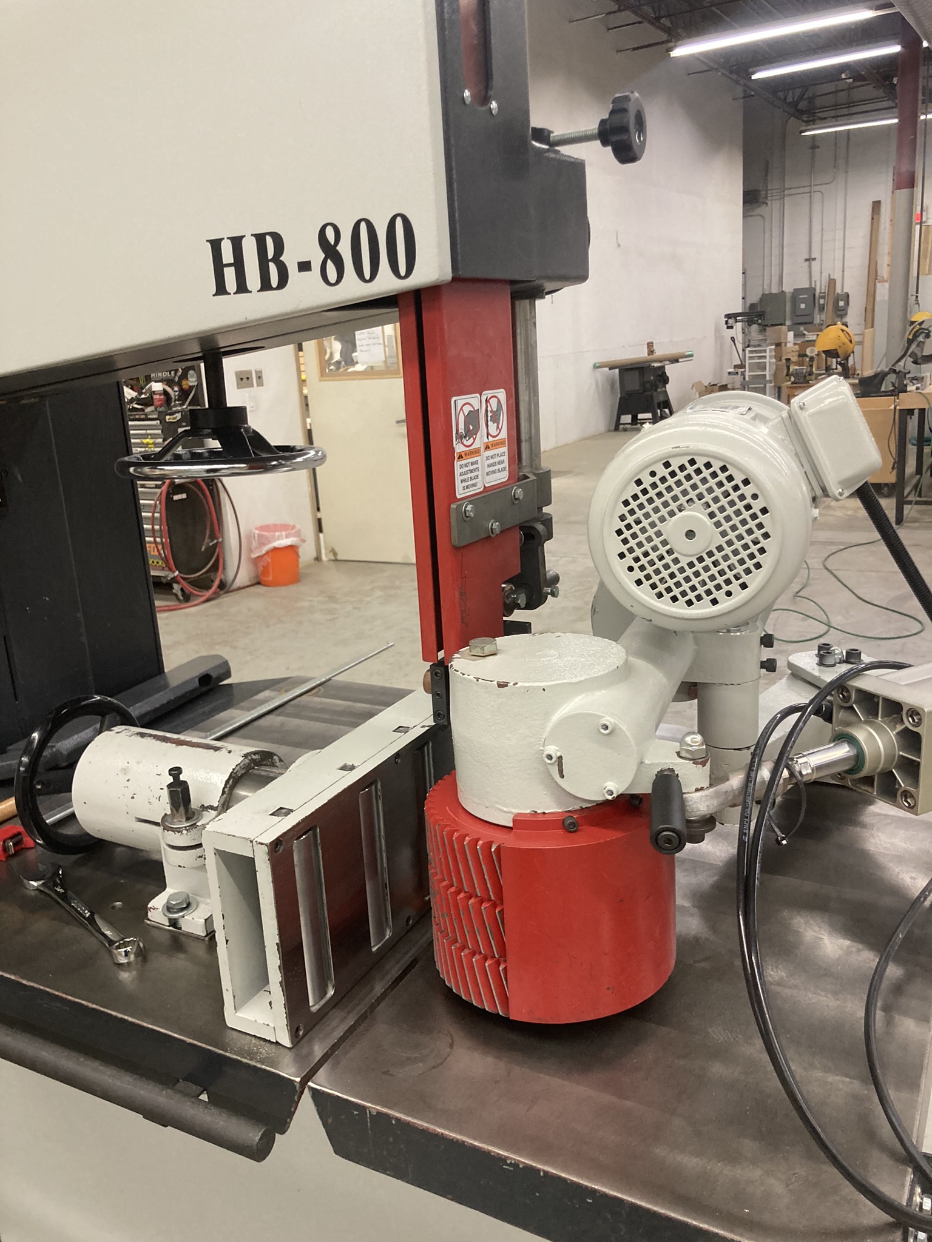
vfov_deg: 63.4
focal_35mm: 28
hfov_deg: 49.7
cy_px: 621
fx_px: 1005
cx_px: 466
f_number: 1.8
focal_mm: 3.99
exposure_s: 1/60
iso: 160
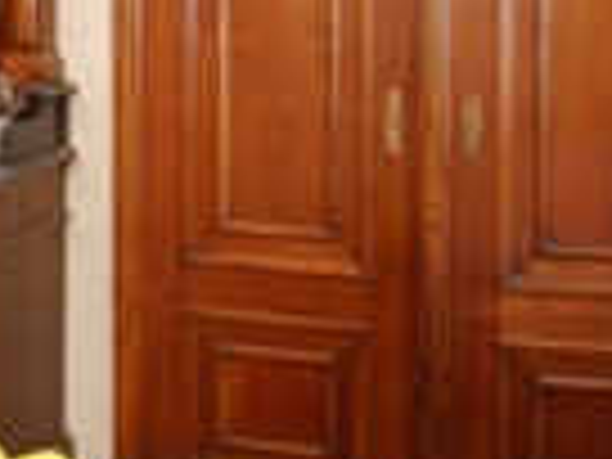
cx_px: -22
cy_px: -47
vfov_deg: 13.2
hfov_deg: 17.4
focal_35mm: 110
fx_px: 1945
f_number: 4.2
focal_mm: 24
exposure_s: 1/30
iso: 720
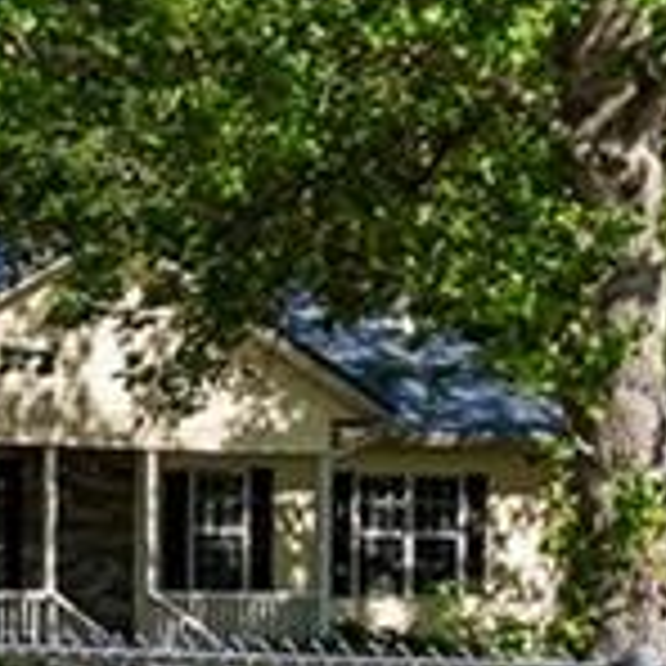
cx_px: -644
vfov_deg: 13.2
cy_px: 747
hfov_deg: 12.1
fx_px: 2808
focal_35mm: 129
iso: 400
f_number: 7.1
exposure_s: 1/1600
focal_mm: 14
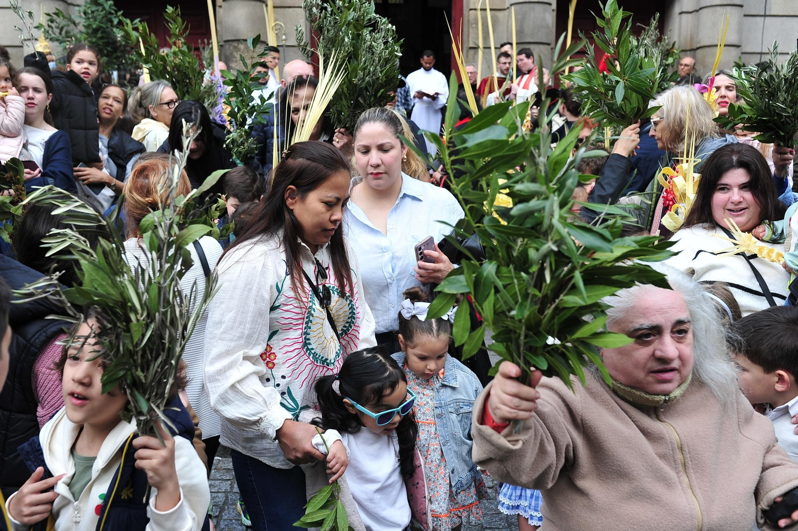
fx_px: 775
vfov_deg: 37.8
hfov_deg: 54.5
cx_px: 399
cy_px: 266
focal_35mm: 35
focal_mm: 35
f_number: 5.6
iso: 400
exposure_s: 1/500
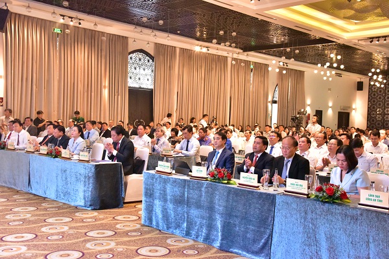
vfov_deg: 33.4
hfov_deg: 48.5
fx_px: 432
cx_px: 194
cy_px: 130
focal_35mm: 40
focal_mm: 40
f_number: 8
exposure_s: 1/40
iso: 10000
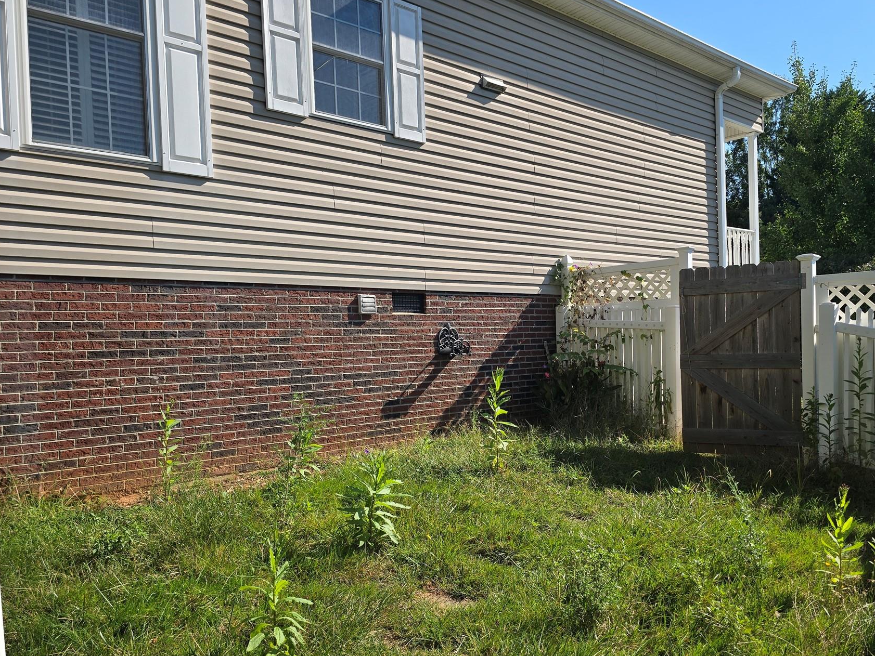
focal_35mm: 28
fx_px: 708
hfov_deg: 63.2
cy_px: 370
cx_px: 492
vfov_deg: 49.6
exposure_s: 1/574
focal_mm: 6.3
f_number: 1.7
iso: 12
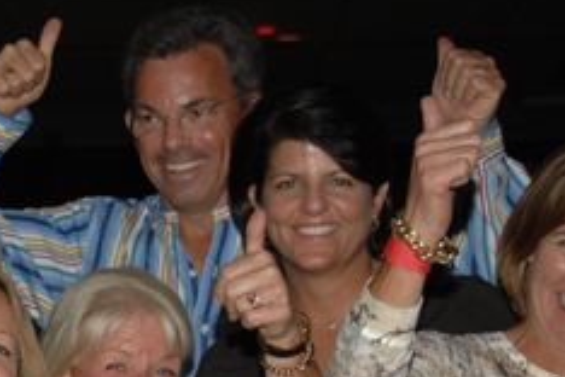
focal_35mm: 131
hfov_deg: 15.3
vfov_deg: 10.4
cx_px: -34
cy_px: 381
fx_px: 2056
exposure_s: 1/125
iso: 200
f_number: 4.2
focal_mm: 32
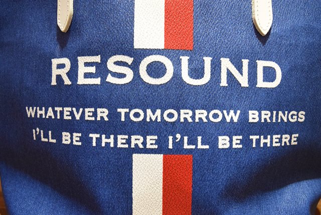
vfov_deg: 40.0
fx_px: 295
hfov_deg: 57.2
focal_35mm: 33
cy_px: 108
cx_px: 160
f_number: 3.8
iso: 3200
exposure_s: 1/80
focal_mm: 22
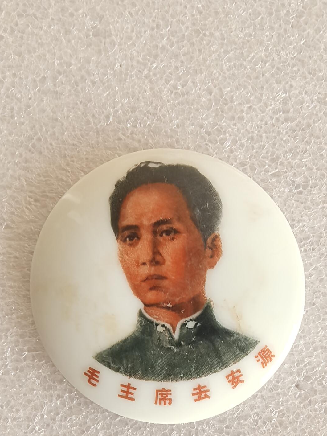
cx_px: 185
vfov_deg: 34.2
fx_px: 705
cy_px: 262
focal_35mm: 56
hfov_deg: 26.1
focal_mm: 1.95
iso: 160
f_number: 2.2
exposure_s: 1/50
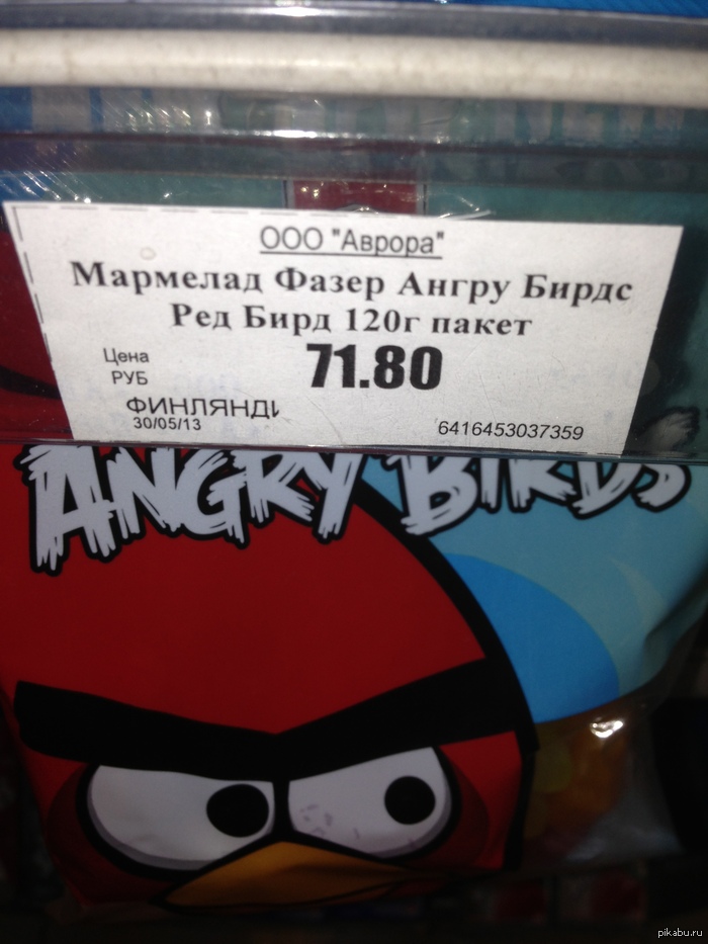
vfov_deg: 55.3
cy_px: 472
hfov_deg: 43.0
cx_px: 354
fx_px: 900
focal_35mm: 33
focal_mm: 4.13
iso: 50
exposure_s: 1/244
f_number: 2.4
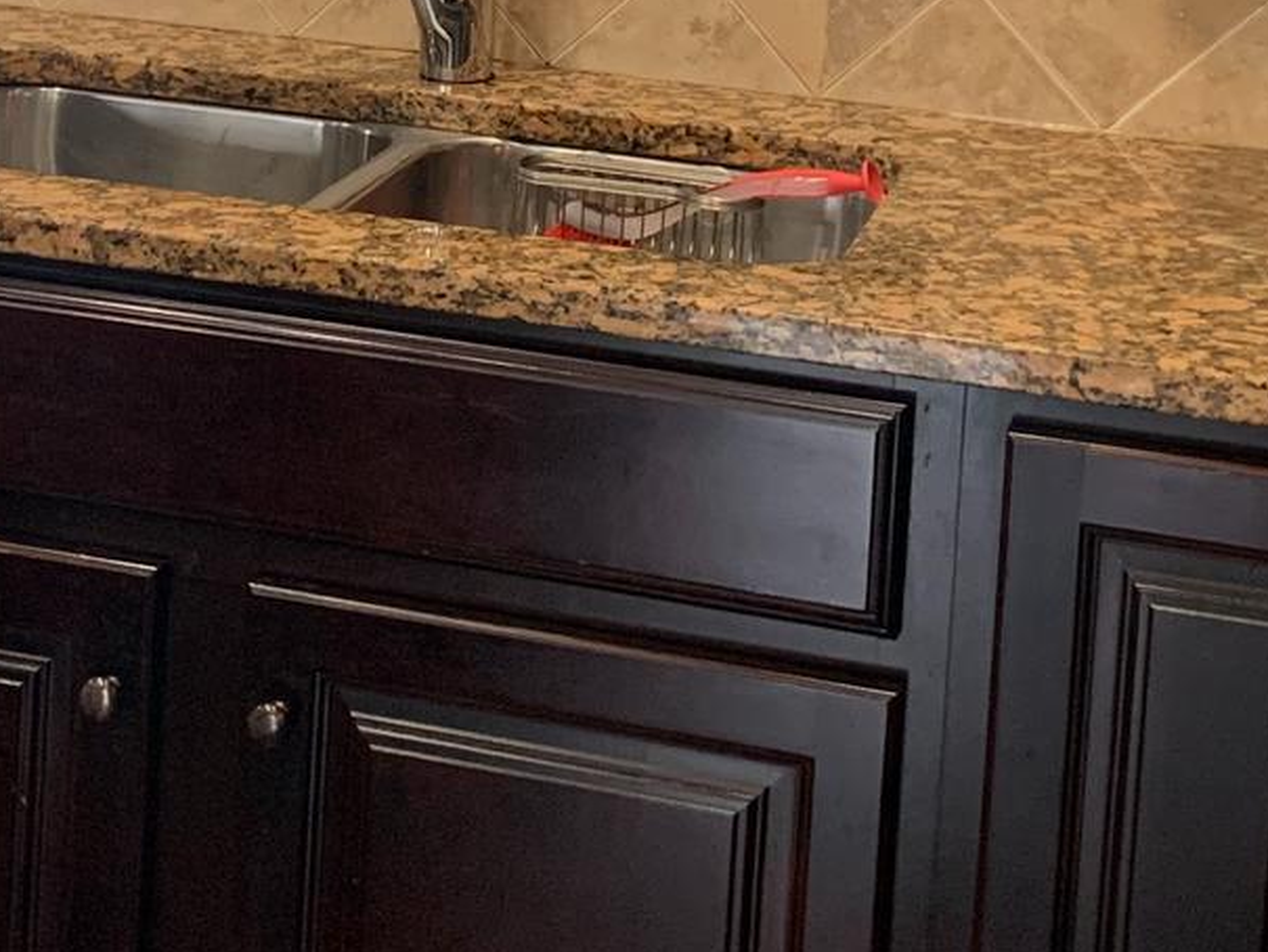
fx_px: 3224
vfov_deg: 16.0
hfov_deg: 22.1
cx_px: 375
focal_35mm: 88
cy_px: -245
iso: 250
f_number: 1.8
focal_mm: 4.25
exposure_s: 1/40
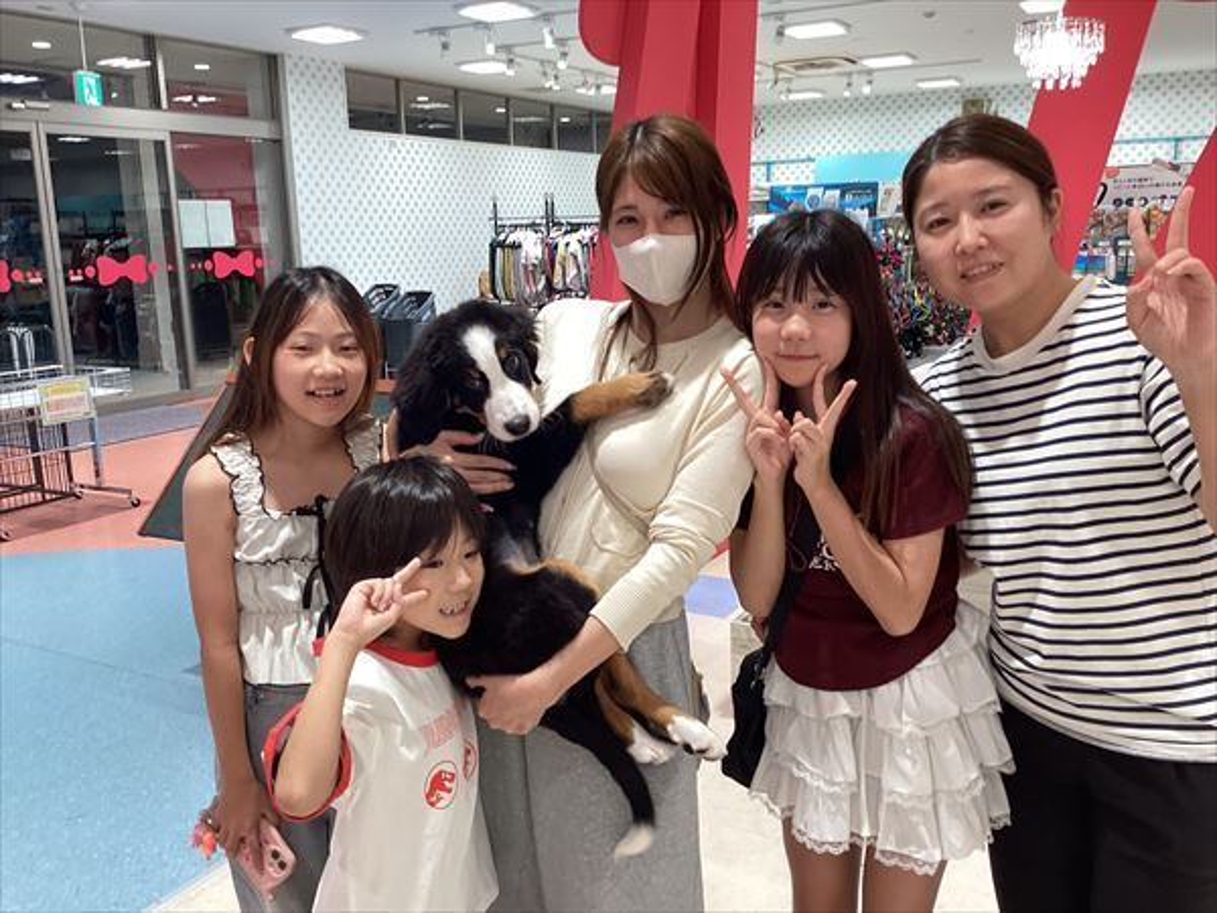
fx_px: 1090
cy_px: 456
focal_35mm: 31
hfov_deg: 58.4
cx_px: 608
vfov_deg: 45.4
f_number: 2.4
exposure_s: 1/60
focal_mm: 3.3
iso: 80
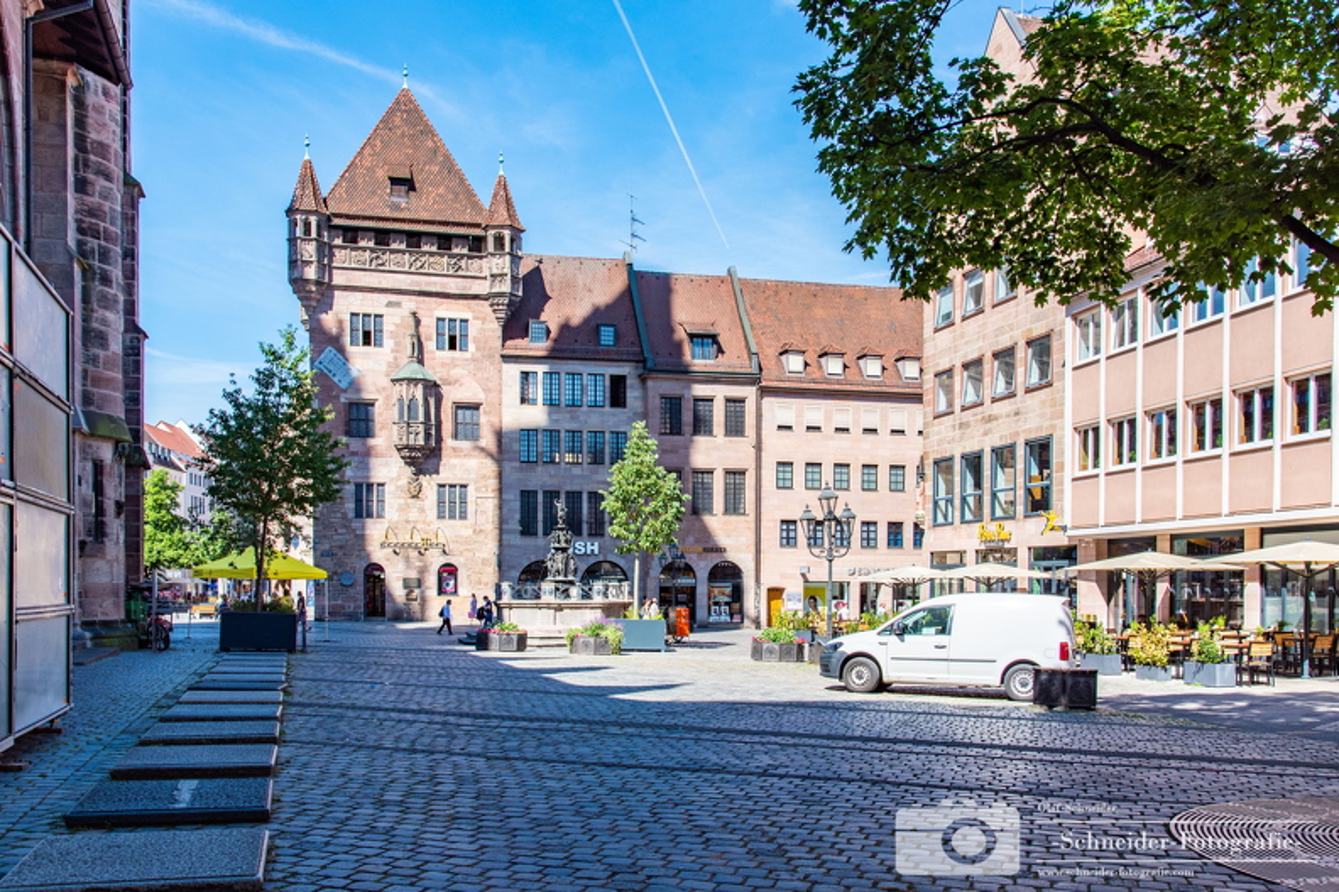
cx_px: 670
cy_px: 446
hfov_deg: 60.3
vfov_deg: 42.3
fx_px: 1153
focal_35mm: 31
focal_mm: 31
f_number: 10
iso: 200
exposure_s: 1/400
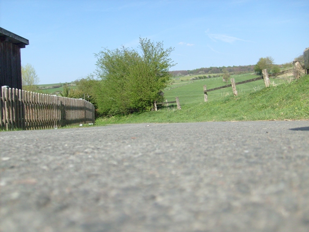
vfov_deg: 40.7
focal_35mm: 35
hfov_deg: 52.6
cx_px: 154
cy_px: 116
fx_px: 312
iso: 80
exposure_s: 1/250
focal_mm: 5.8
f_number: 7.1
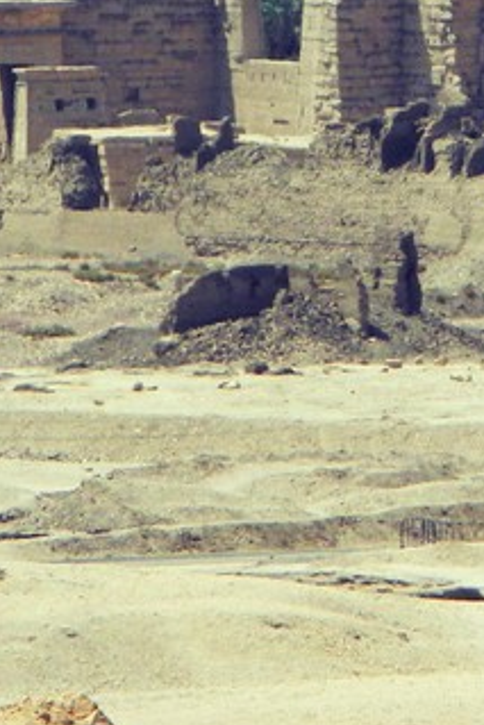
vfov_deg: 2.4
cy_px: 2
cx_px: 343
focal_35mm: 864
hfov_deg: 1.6
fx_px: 17404
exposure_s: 1/640
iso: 80
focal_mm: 39.7
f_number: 5.4
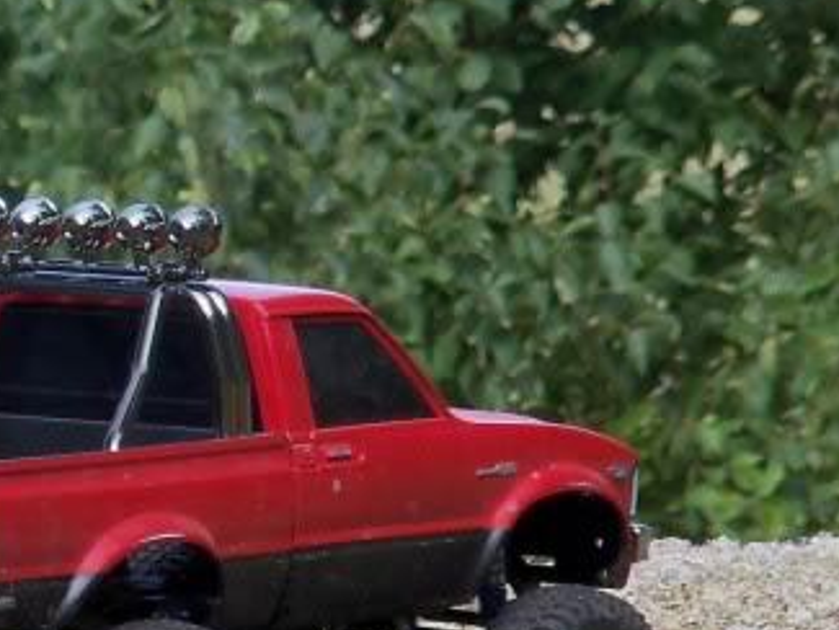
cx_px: -227
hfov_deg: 3.3
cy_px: 418
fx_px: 14524
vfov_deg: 2.5
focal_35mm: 599
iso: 125
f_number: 5.6
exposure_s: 1/250
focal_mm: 31.6
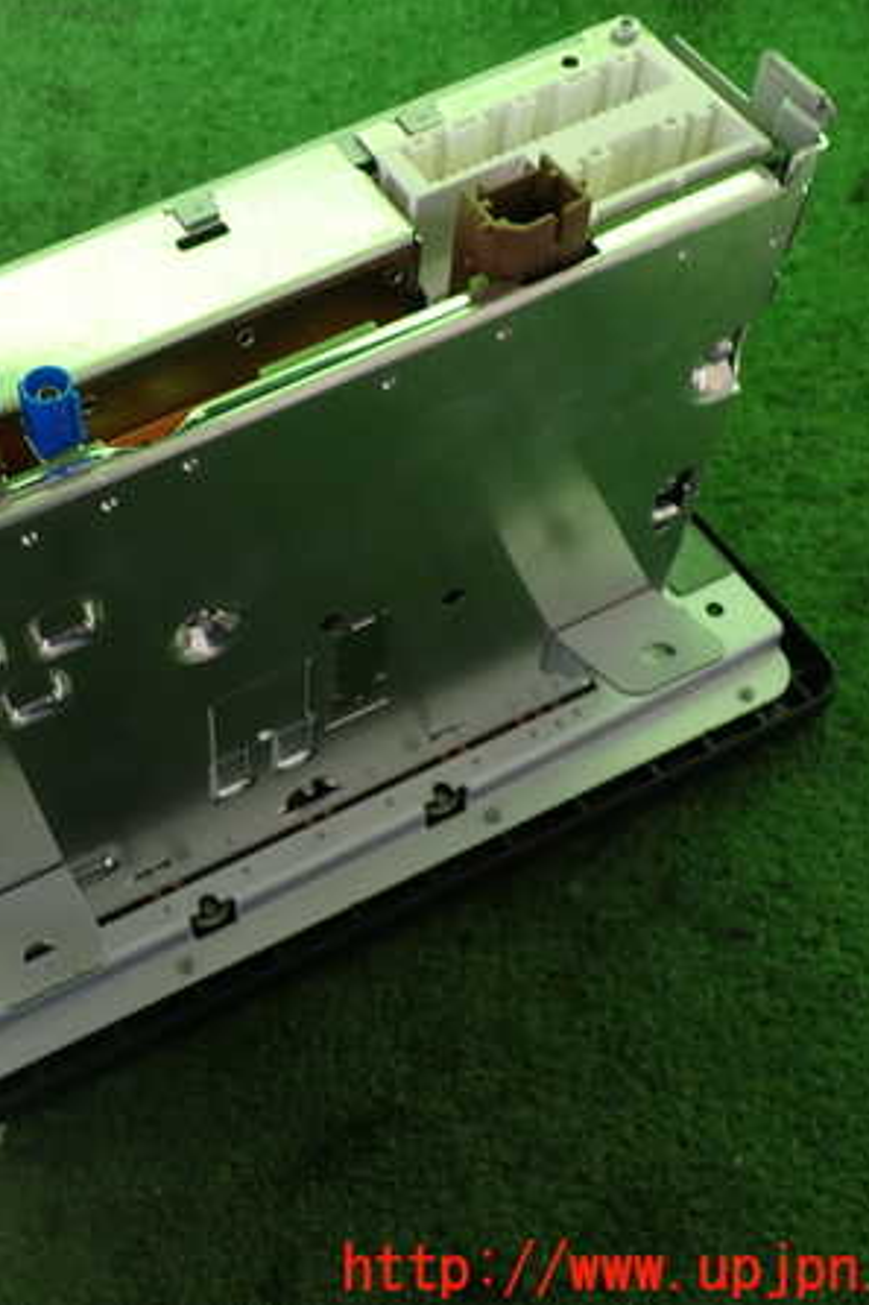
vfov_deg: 46.4
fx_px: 1522
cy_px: 650
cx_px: 126
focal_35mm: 42
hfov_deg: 30.8
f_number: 3.2
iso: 100
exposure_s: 1/80
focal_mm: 5.4
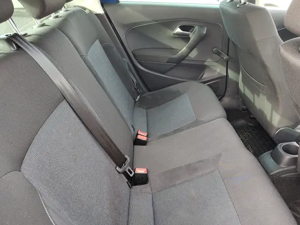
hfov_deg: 65.1
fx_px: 234
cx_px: 166
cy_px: 129
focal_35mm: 27
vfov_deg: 51.2
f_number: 1.8
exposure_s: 1/50
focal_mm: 5.56
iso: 223
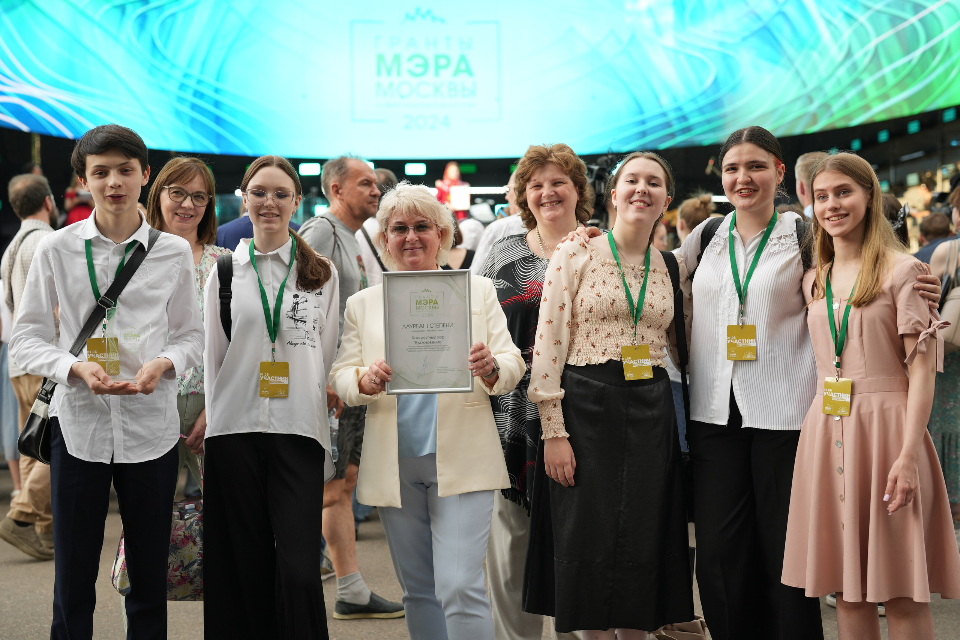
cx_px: 480
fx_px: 1333
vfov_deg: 27.0
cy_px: 320
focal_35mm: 50
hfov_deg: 39.6
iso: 160
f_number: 2.5
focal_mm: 50
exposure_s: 1/320
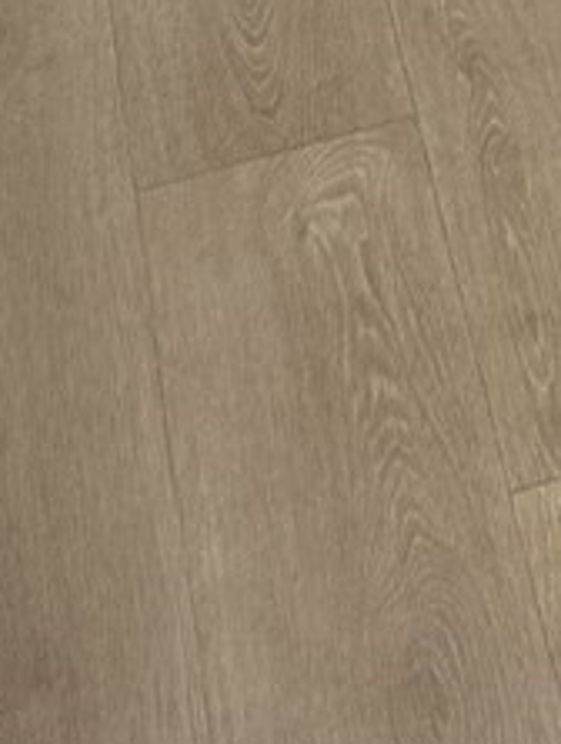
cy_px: -1558
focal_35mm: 165
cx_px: 1209
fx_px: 3555
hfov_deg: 8.5
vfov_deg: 9.3
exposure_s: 1/60
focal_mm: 6.86
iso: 160
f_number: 1.78
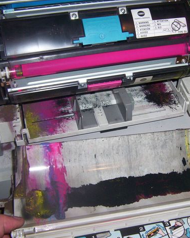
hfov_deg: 28.8
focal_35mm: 52
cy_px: 122
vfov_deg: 36.0
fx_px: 366
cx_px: 136
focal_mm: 5.26
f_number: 3.84
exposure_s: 1/60
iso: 100
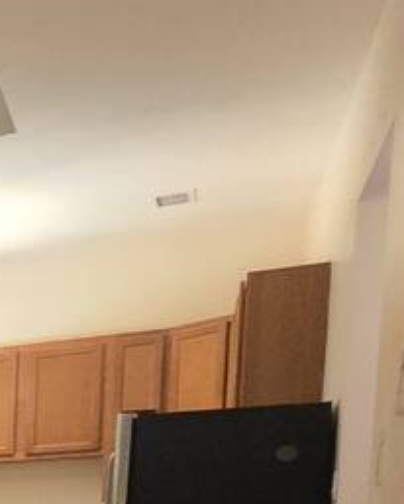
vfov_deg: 23.4
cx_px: -720
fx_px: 1060
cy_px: 667
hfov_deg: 12.5
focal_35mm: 71
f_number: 1.9
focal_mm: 2.2
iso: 1250
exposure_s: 1/60
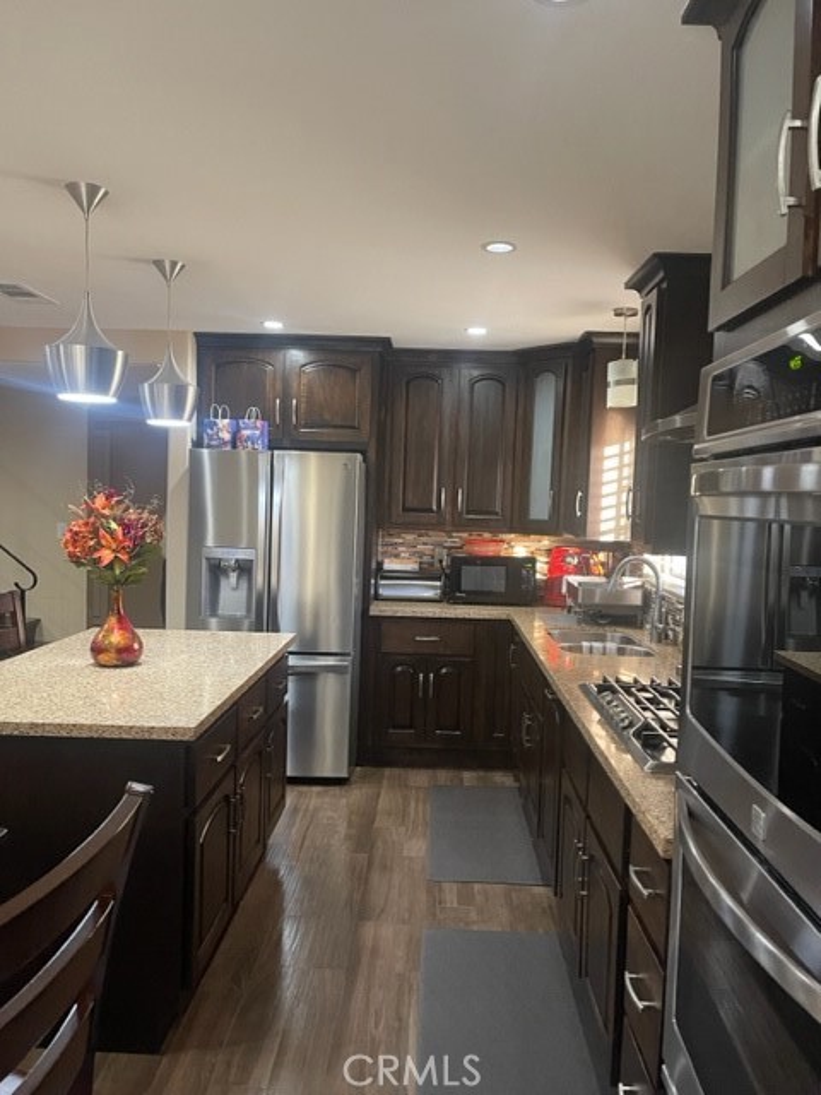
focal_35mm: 26
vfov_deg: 67.3
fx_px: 822
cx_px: 410
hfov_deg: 53.1
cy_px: 548
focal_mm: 5.1
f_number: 1.6
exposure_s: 1/60
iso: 400
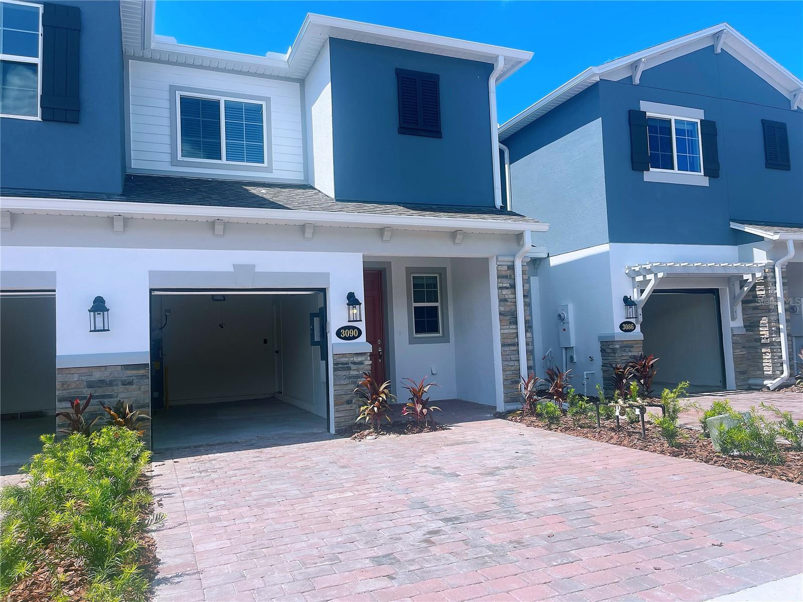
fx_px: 603
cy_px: 301
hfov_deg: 67.3
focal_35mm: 26
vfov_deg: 53.1
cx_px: 402
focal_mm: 5.1
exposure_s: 1/2857
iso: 32
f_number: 1.6
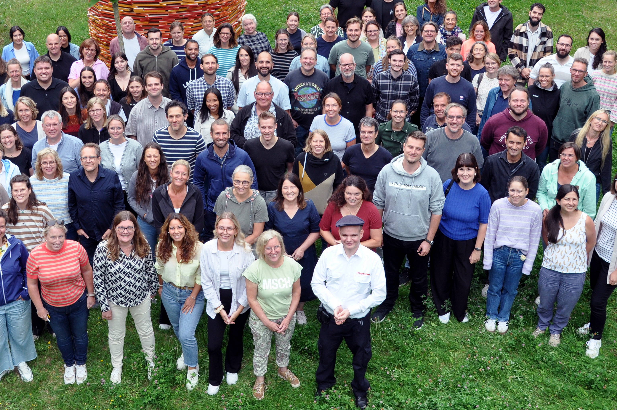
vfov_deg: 30.6
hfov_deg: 44.7
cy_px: 176
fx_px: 748
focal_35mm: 44
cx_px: 270
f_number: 6.3
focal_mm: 21
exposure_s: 1/160
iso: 320
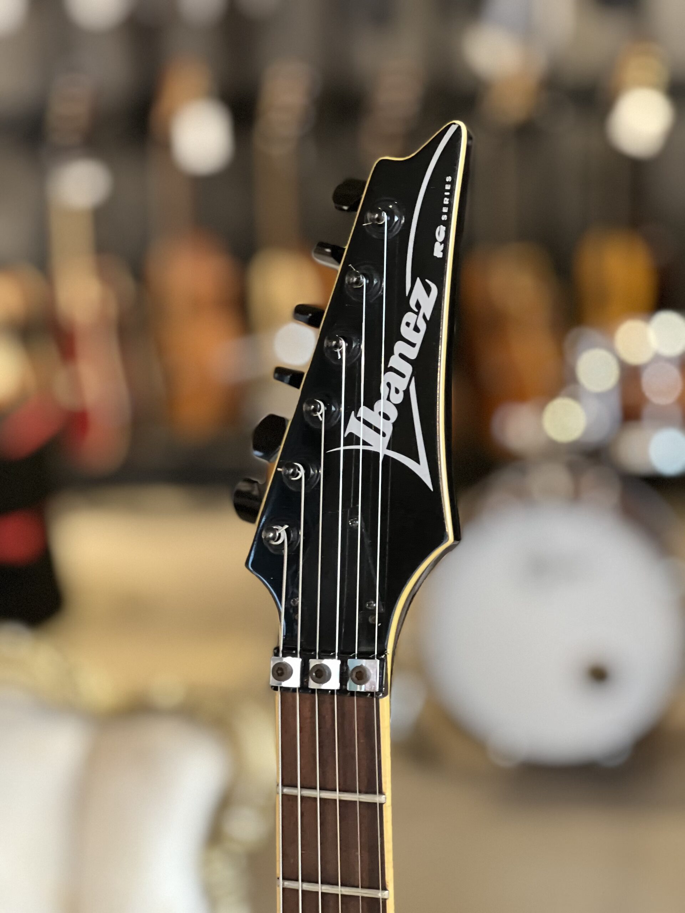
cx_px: 342
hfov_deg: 19.1
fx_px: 2032
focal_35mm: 77
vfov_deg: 25.3
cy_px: 456
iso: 500
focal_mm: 9
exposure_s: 1/14
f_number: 2.8
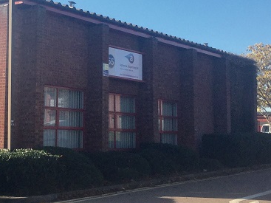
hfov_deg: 27.2
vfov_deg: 21.2
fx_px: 540
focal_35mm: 69
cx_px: 30
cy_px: 72
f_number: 2.4
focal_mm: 3.3
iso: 25
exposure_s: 1/708
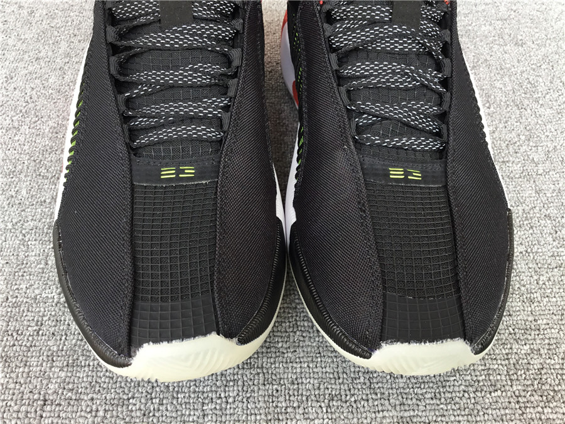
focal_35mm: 31
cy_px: 212
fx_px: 506
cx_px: 282
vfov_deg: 45.4
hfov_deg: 58.4
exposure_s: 1/100
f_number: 2.4
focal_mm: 3.3
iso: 40
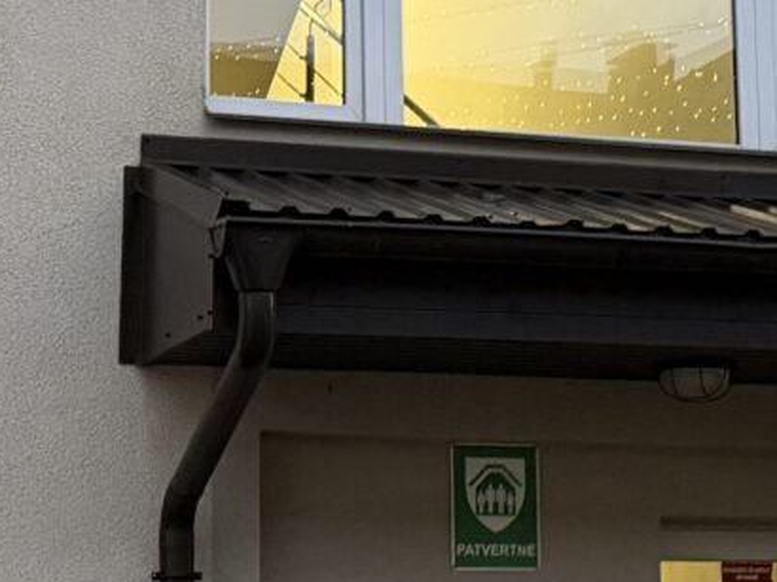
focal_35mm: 60
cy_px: 546
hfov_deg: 28.2
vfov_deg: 23.6
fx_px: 1346
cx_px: 931
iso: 640
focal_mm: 6.76
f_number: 1.78
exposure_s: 1/50
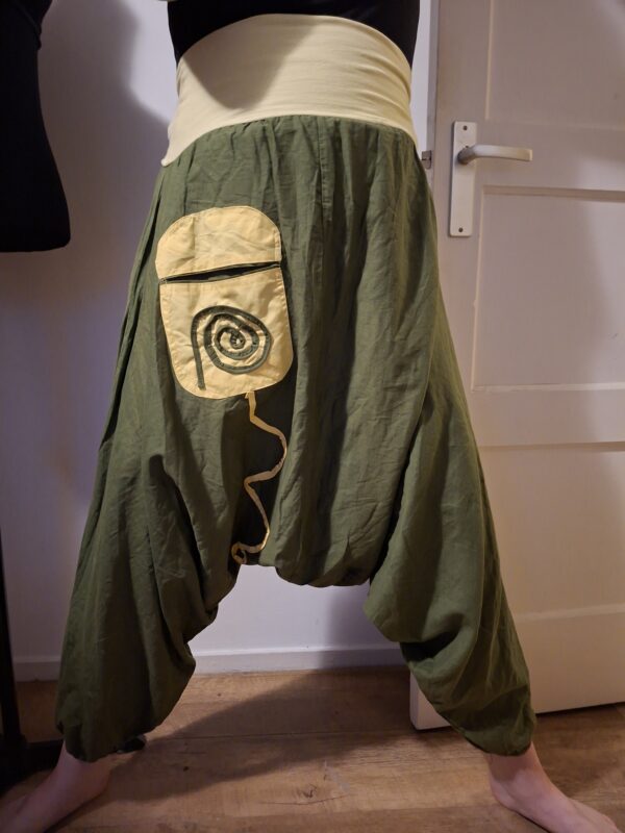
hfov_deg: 58.9
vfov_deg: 73.9
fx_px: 554
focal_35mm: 23
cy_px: 416
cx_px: 312
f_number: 1.8
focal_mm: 5.54
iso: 1000
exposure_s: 1/20
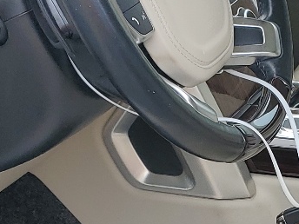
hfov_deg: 15.9
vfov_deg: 12.1
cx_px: 312
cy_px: 229
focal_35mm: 121
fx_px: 1045
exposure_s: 1/769
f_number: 1.5
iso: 50
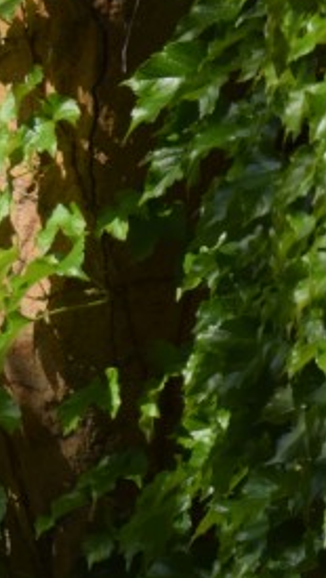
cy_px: 450
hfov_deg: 1.0
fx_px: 17922
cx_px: -543
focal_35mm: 1168
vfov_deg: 1.8
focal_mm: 200
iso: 400
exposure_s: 1/2000
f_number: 5.6
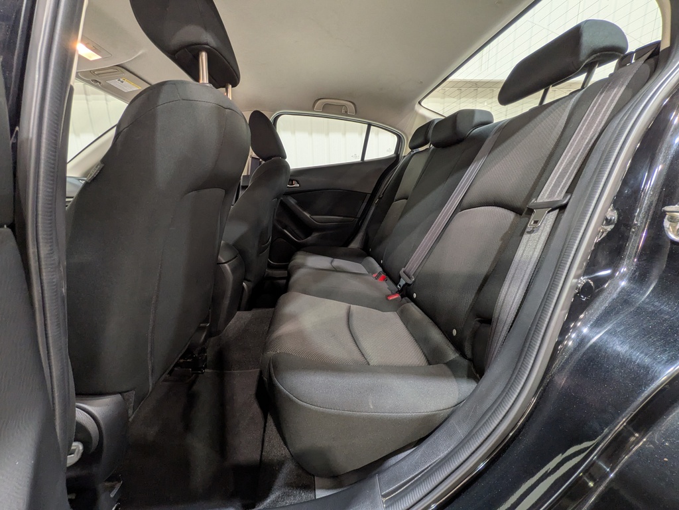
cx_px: 340
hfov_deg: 102.1
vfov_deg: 85.7
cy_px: 255
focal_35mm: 14
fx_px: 275
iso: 79
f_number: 2.2
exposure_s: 1/25
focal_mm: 1.83
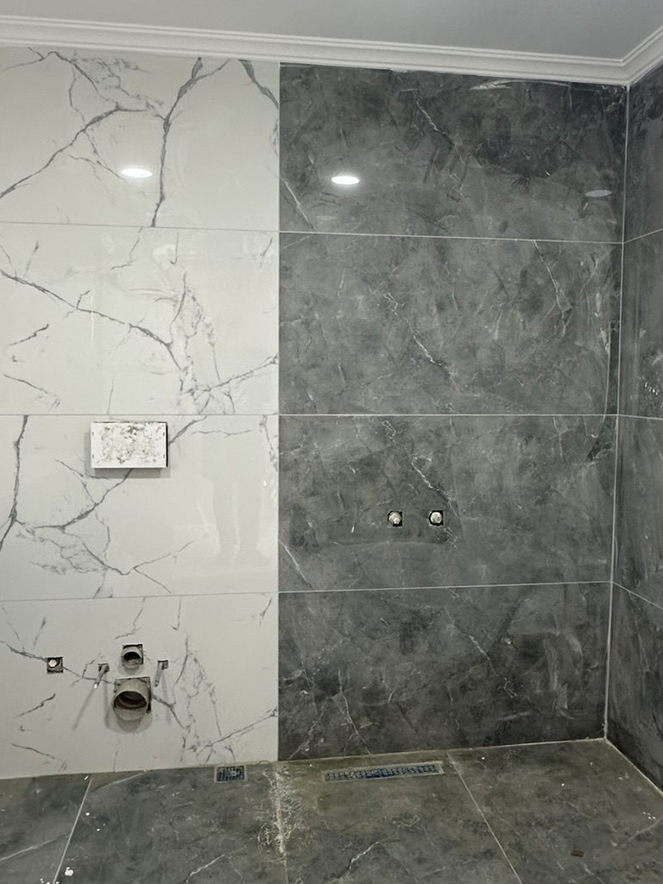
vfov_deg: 63.4
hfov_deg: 49.7
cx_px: 331
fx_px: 715
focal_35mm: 28
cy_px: 420
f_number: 2.2
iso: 200
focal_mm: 2.22
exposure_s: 1/50
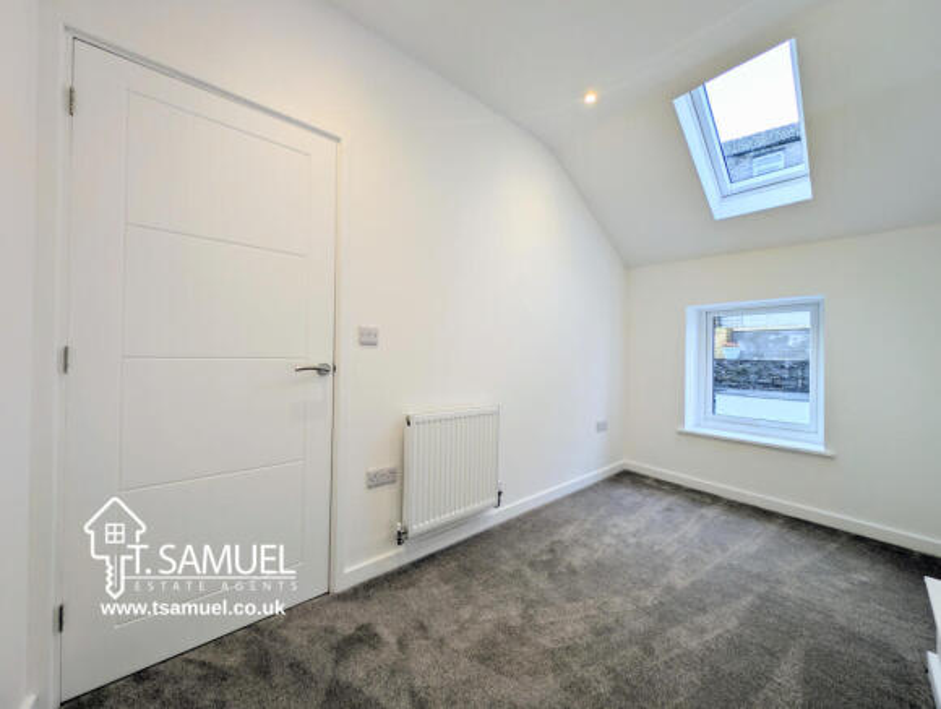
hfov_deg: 110.4
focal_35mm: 12
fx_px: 327
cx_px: 470
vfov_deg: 94.7
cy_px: 354
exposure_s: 1/144
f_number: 1.95
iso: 36
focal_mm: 2.23
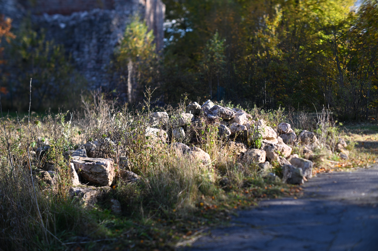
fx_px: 525
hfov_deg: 39.6
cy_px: 126
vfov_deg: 27.0
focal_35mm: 50
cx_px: 189
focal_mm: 50
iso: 100
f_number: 1.4
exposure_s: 1/800
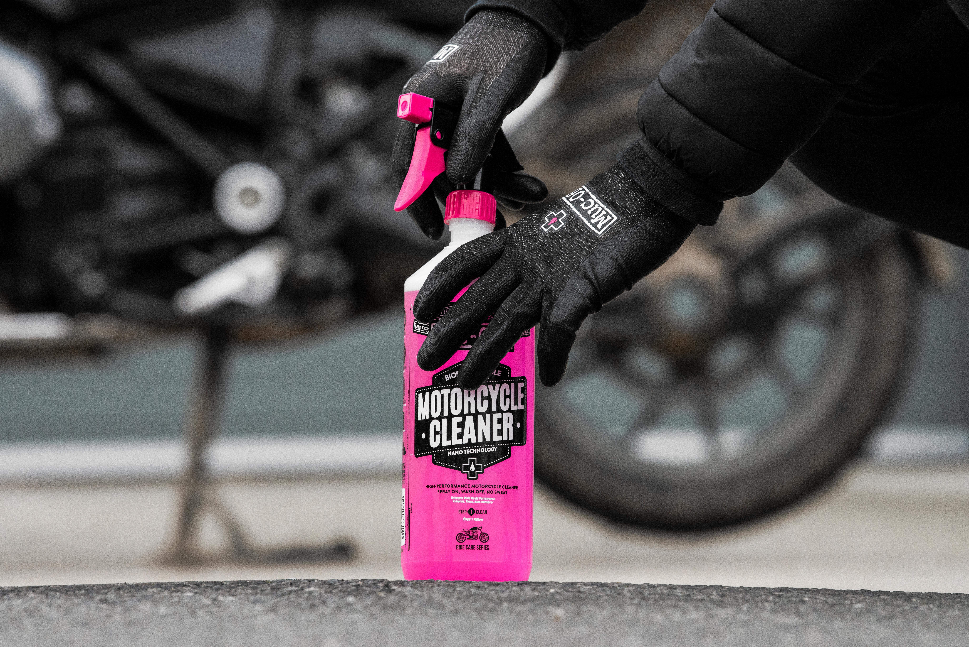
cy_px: 324
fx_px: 5385
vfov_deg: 6.9
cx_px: 484
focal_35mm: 200
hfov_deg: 10.3
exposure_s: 1/800
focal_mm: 200
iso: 2000
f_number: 6.3
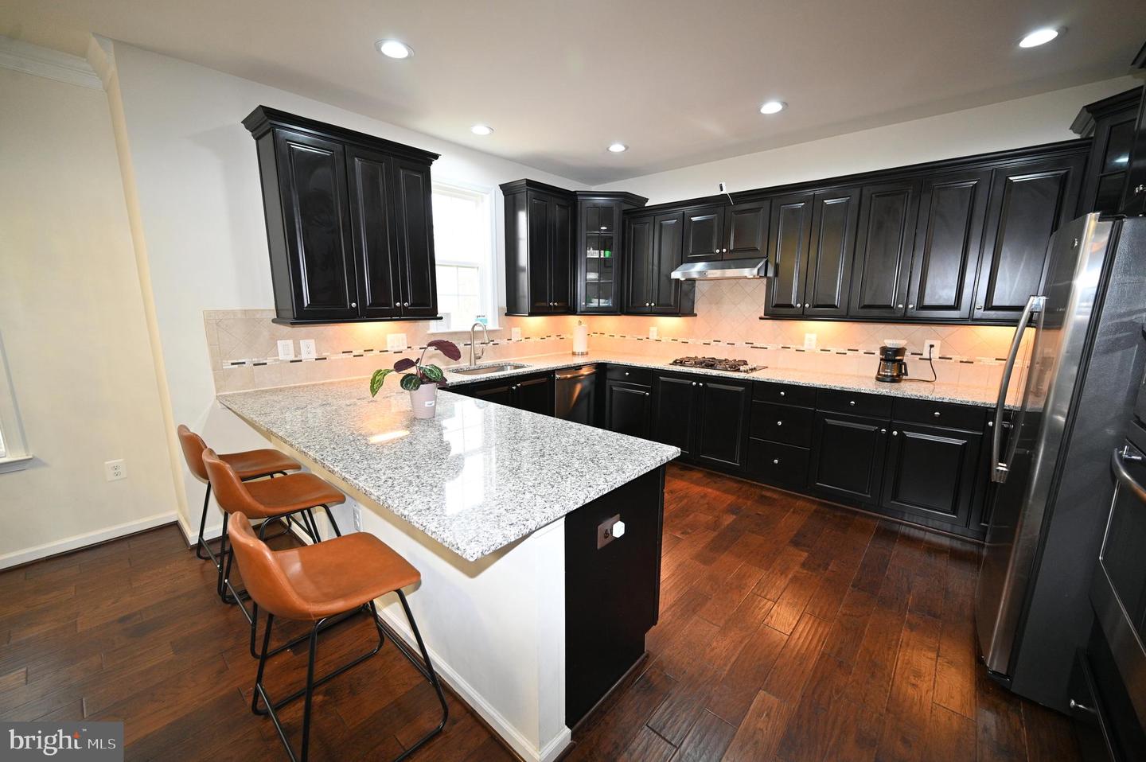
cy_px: 381
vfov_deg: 81.1
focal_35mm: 14
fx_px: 445
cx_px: 573
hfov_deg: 104.3
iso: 1000
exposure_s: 1/80
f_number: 4
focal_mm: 14
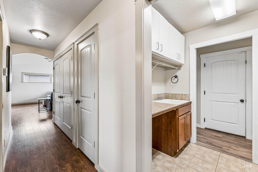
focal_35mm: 15
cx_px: 129
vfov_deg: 75.9
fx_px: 110
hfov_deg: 98.9
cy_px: 86
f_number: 13
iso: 400
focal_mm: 15.4
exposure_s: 1/4
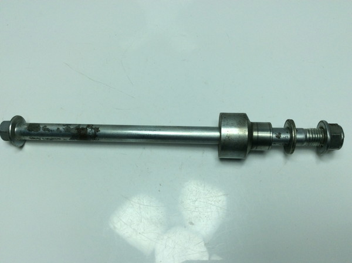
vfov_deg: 44.0
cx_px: 176
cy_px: 132
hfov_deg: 56.9
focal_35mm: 32
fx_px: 325
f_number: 2.4
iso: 32
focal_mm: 3.3
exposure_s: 1/841
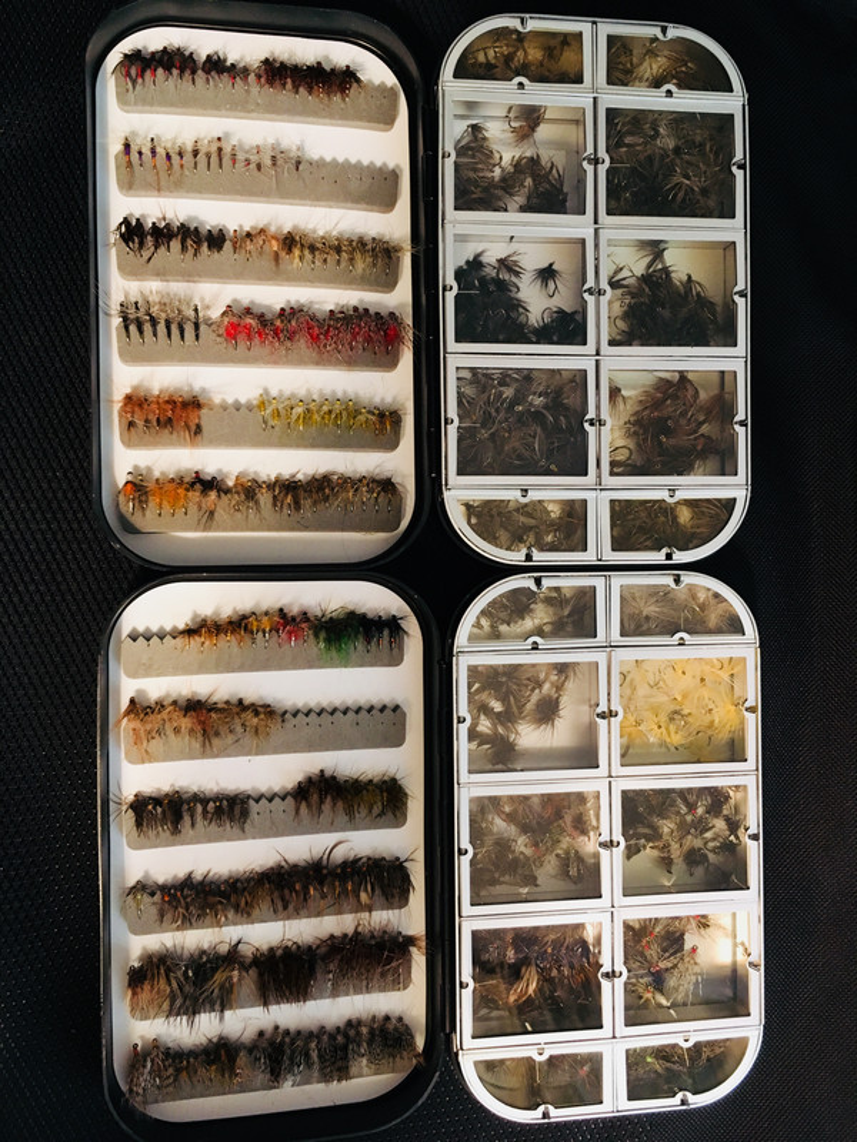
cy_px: 571
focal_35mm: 29
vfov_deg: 61.7
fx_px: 957
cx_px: 428
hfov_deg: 48.2
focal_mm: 4.15
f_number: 2.2
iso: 200
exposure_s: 1/24
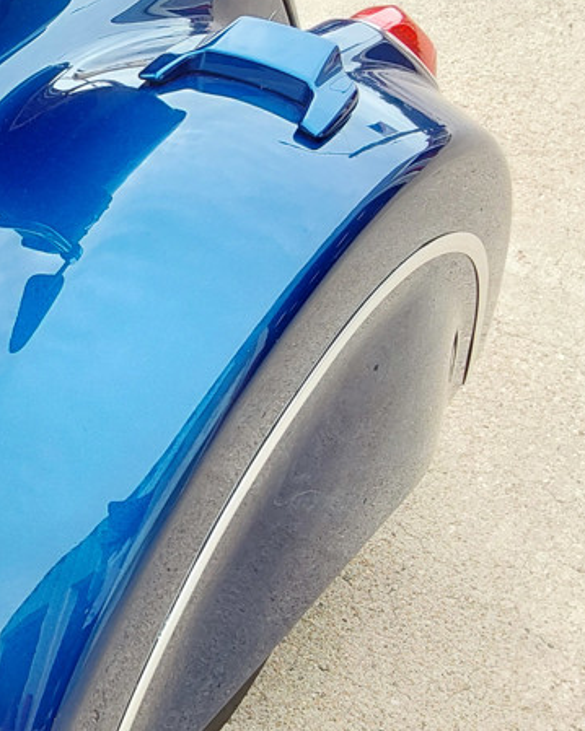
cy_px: 340
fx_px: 1407
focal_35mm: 65
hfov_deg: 20.8
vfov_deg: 29.1
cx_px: -229
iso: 50
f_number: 1.9
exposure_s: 1/220
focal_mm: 2.91
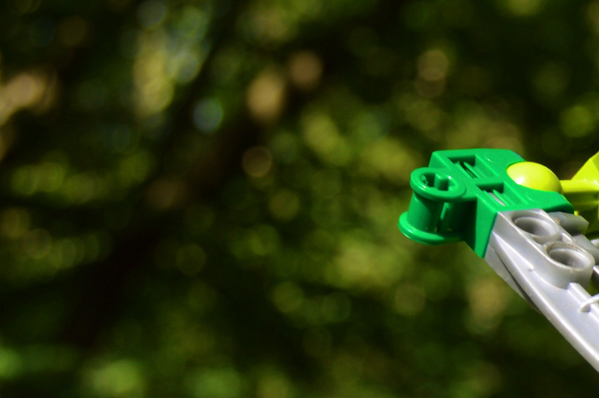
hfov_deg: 14.3
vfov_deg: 10.2
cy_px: 406
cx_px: 918
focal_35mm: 133
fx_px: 2211
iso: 160
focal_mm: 26
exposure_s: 1/125
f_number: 5.6
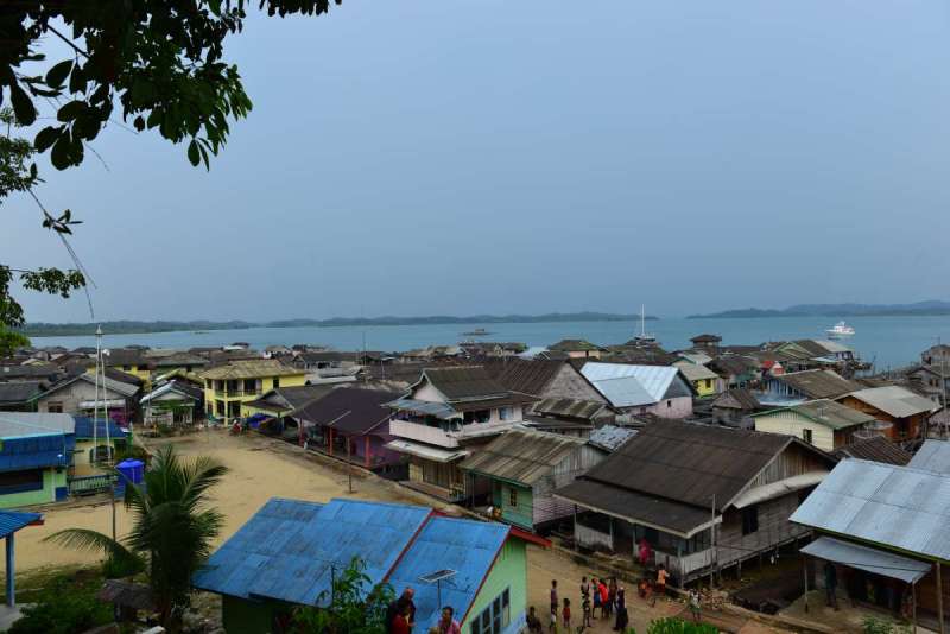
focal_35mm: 24
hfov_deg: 73.7
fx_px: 634
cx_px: 475
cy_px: 317
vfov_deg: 53.2
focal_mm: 24
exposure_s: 1/200
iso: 100
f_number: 7.1
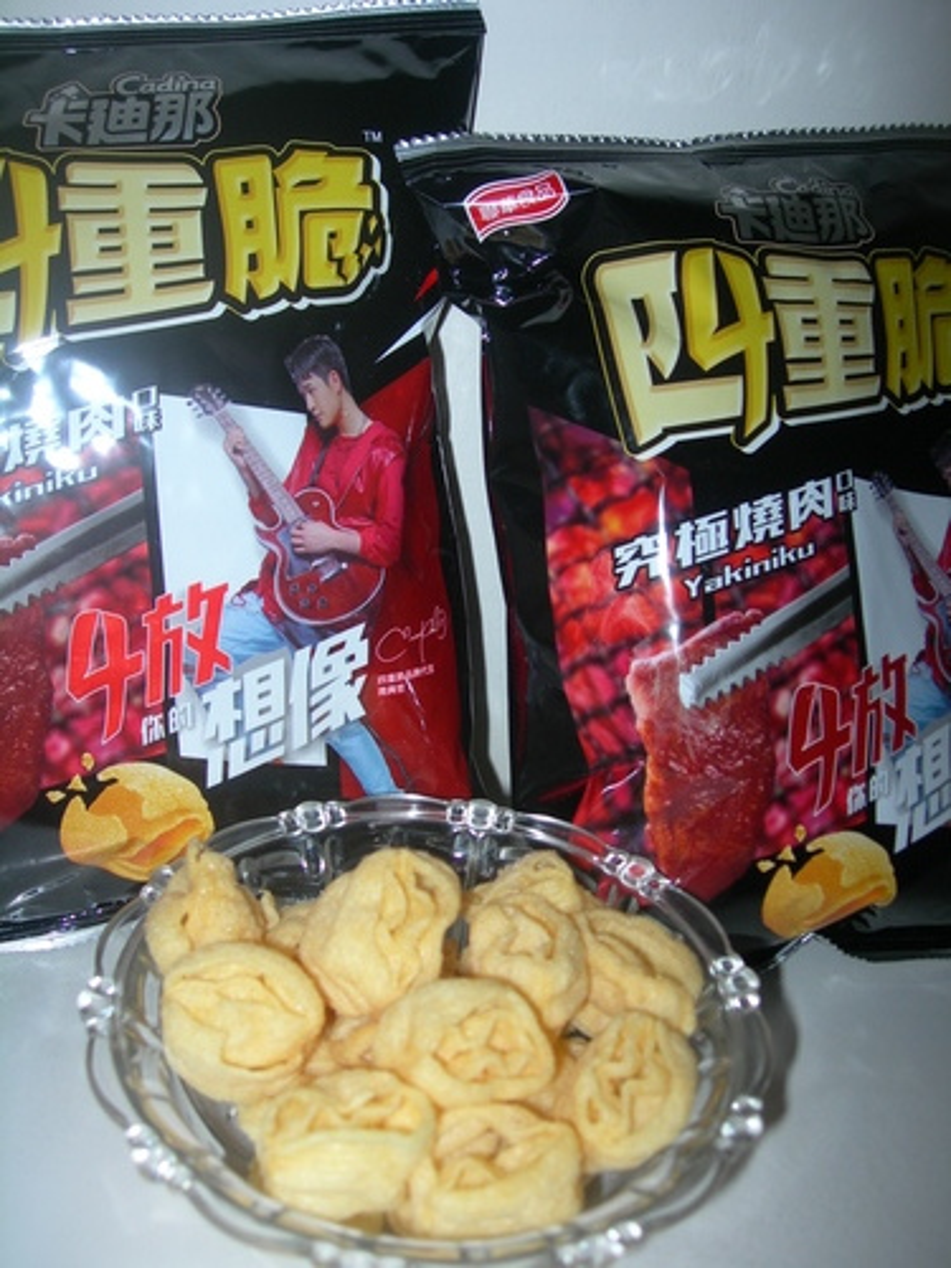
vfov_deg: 49.0
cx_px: 476
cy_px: 634
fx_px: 1392
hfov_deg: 37.7
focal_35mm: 38
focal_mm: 7.8
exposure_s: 1/60.1
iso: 50
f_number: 2.8
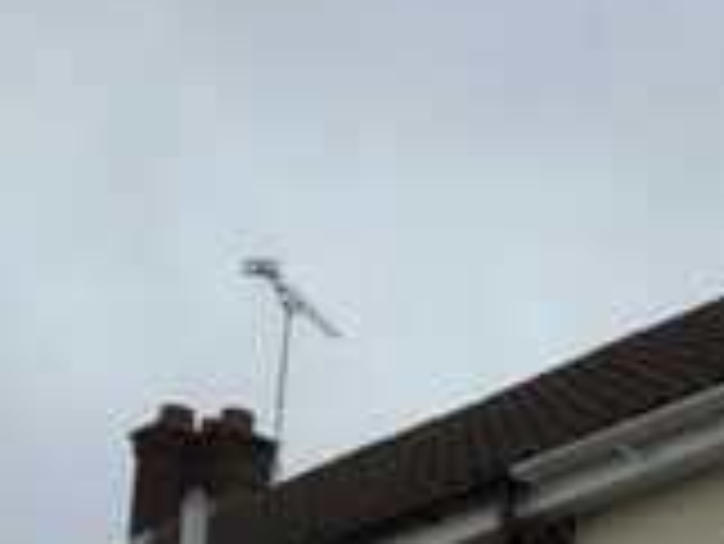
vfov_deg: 10.9
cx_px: 1538
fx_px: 2637
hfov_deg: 13.1
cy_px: 1050
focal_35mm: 126
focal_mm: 4.15
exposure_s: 1/694
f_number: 2.2
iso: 32
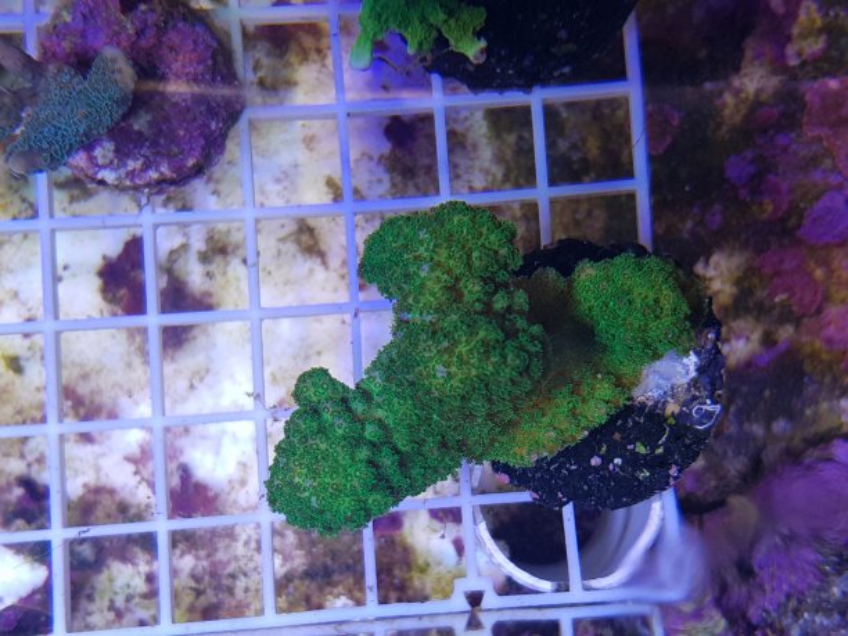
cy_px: 318
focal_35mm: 26
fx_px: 637
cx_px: 424
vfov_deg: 53.1
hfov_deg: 67.3
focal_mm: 4.3
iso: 40
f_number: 1.7
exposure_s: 1/265
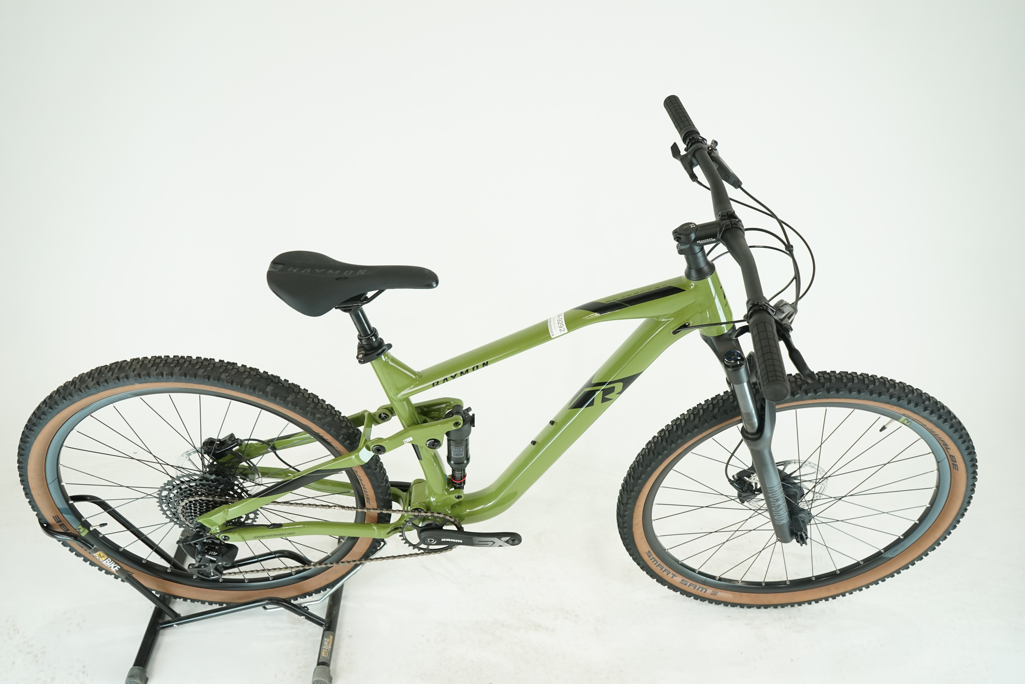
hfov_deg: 65.5
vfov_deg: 46.4
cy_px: 342
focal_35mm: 28
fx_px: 797
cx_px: 512
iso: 1600
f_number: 5.6
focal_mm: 28
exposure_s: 1/200
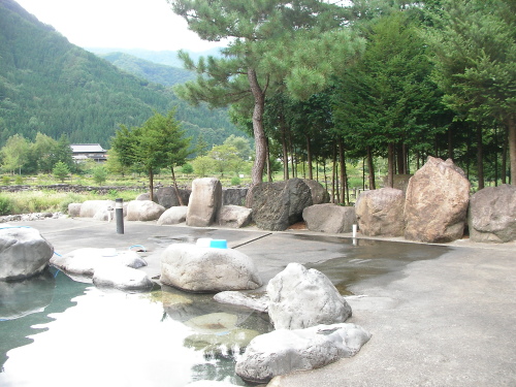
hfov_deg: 49.0
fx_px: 566
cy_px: 194
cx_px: 258
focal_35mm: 38
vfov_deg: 37.7
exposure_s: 1/83.4
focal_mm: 6.3
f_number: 4
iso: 50
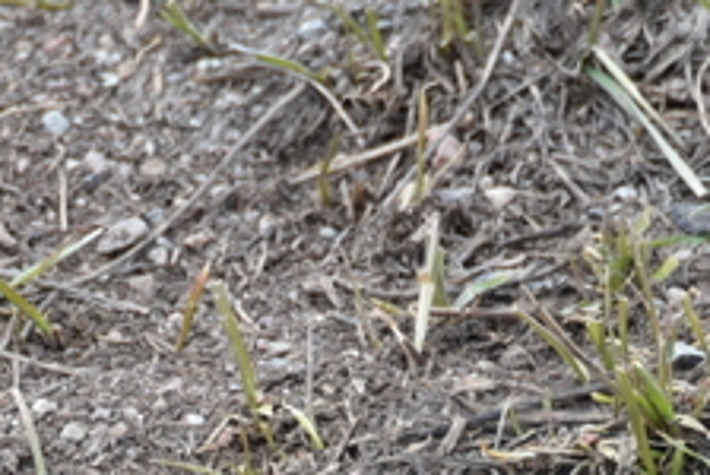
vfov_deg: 0.8
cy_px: 646
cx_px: 51
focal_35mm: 1711
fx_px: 33789
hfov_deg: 1.2
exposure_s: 1/640
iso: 250
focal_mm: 300
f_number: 5.6
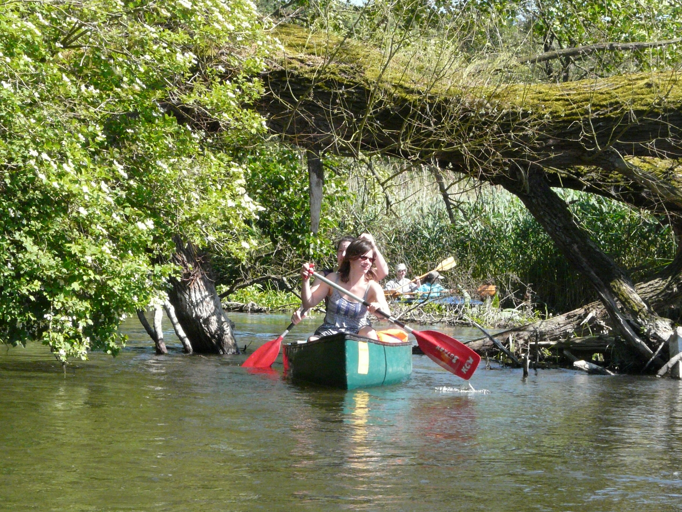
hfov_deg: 16.8
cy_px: 256
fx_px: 2305
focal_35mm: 117
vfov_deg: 12.7
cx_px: 341
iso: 400
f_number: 6.3
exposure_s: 1/500
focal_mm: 15.1
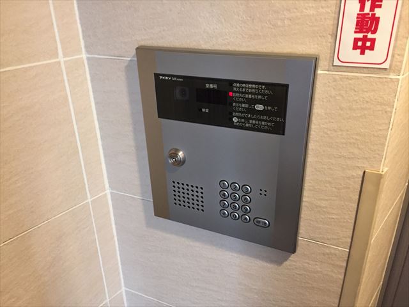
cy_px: 154
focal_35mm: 29
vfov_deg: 48.2
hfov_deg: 61.7
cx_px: 204
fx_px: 343
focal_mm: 4.15
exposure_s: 1/30
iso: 250
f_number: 2.2
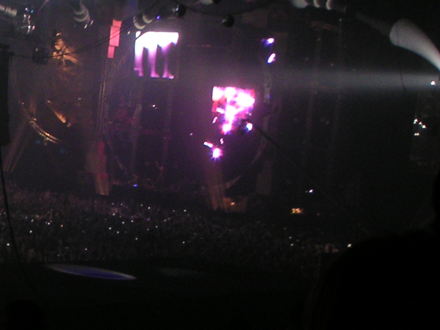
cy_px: 227
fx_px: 1195
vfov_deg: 15.7
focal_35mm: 94
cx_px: -88
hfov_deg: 19.6
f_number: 2.8
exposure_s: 1/6
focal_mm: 6
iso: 100
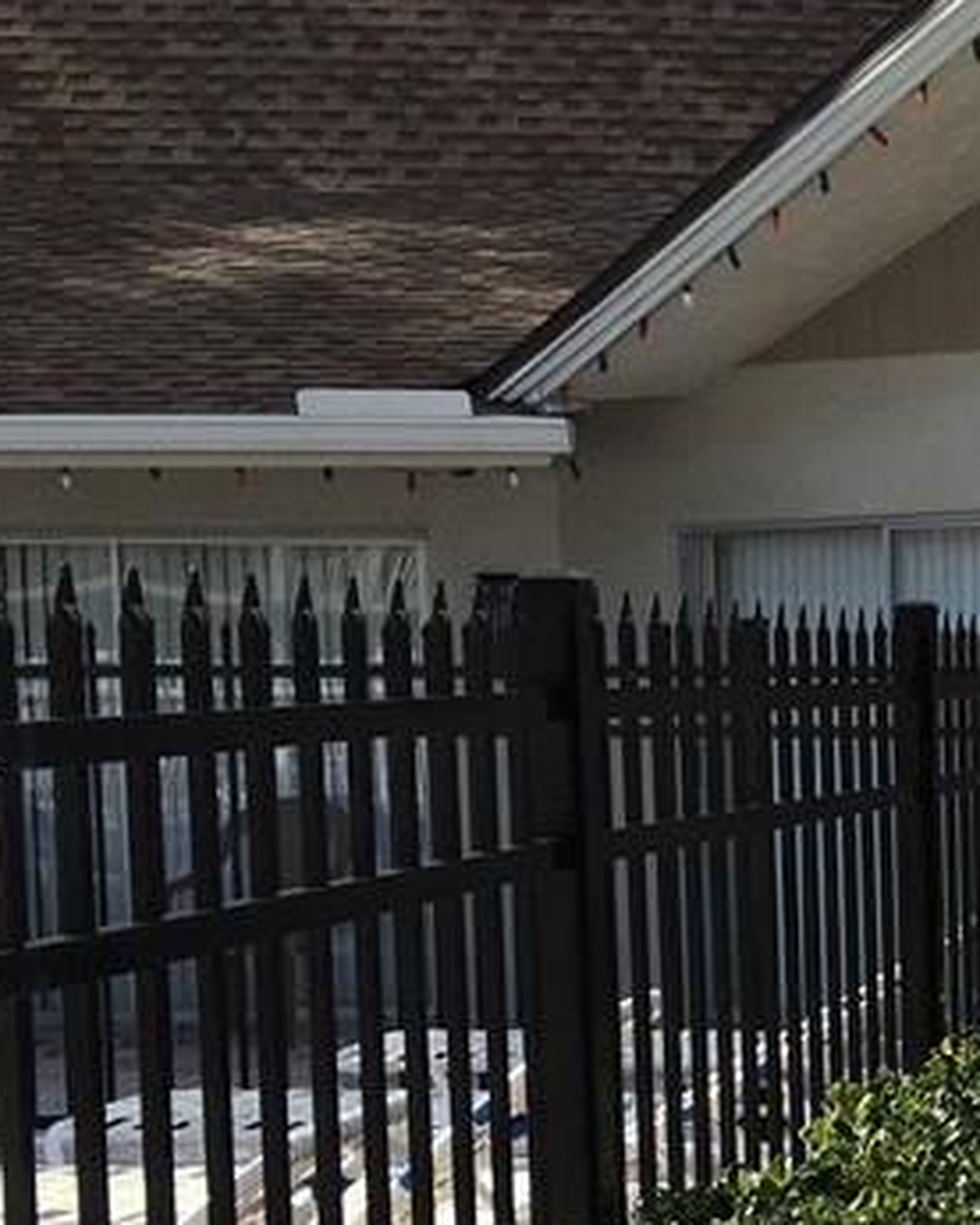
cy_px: 927
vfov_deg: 22.5
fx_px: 3045
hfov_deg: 15.9
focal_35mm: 84
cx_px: 1683
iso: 25
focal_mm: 4.15
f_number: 2.2
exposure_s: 1/1972
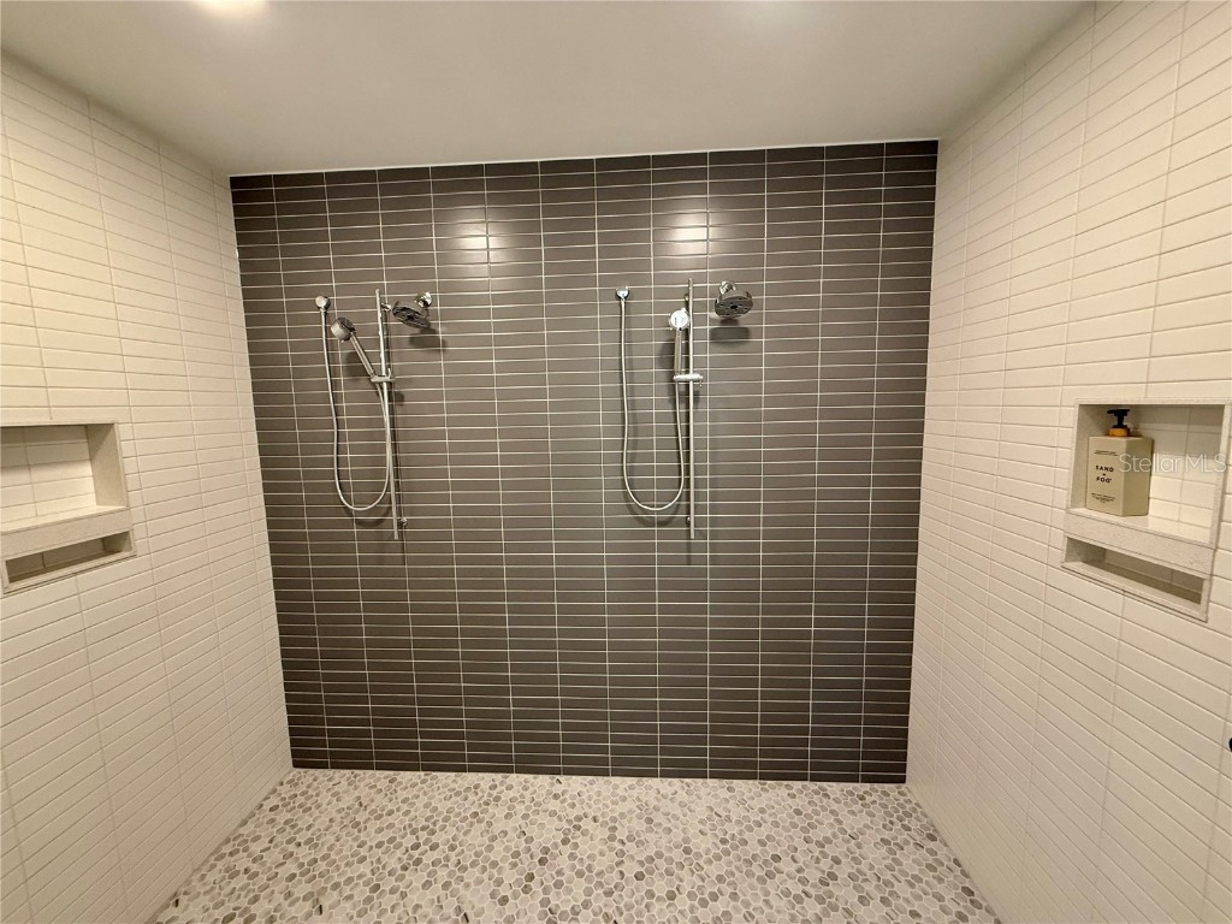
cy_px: 462
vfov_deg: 85.7
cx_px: 616
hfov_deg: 102.1
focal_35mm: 14
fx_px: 498
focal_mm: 2.22
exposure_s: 1/60
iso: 250
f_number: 2.2
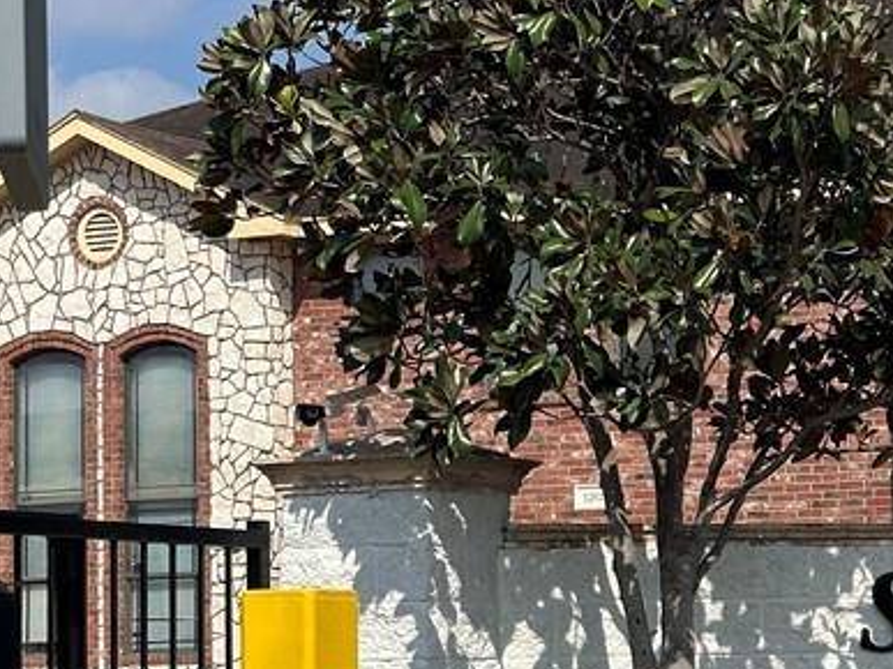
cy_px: 461
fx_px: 3275
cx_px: 914
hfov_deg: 15.2
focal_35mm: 127
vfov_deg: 11.6
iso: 64
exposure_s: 1/8197
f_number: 1.78
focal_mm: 6.86
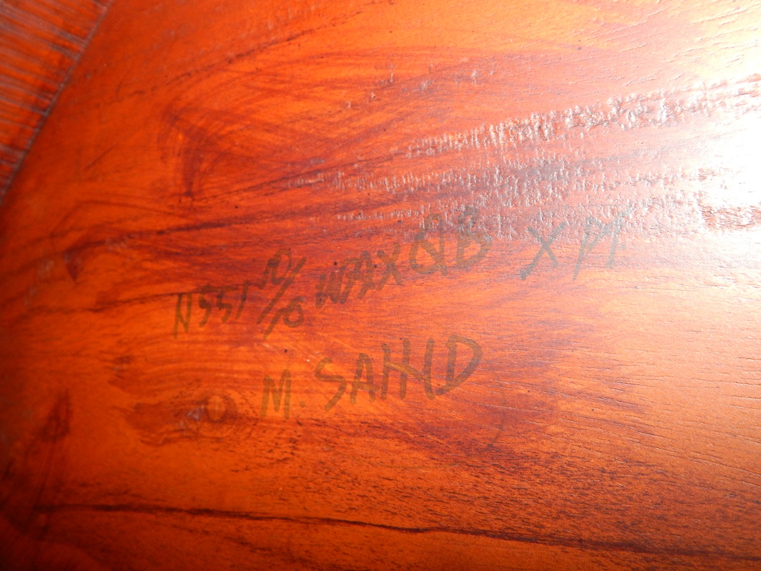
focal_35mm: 29
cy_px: 286
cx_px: 380
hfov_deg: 61.7
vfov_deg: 48.2
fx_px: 638
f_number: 6.4
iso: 200
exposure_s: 1/30
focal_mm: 5.2
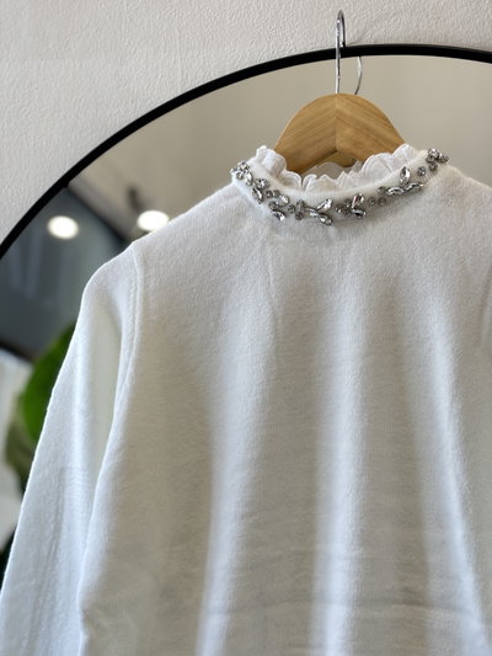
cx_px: 246
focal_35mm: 52
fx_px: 985
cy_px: 328
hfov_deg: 28.0
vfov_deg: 36.8
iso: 100
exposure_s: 1/50
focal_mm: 5.96
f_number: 1.6
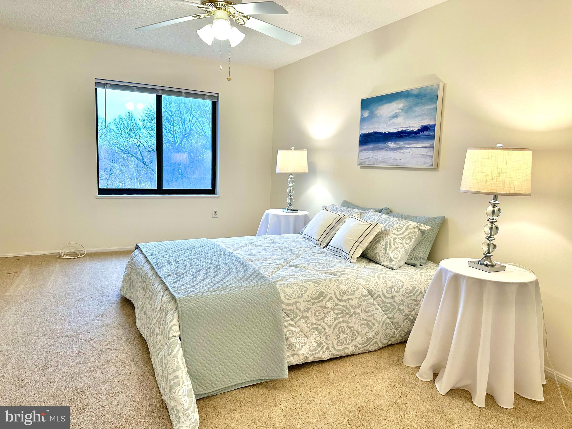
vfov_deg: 56.8
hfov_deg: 71.6
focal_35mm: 24
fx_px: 397
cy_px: 214
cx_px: 286
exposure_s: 1/120
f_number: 1.78
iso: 125
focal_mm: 6.86
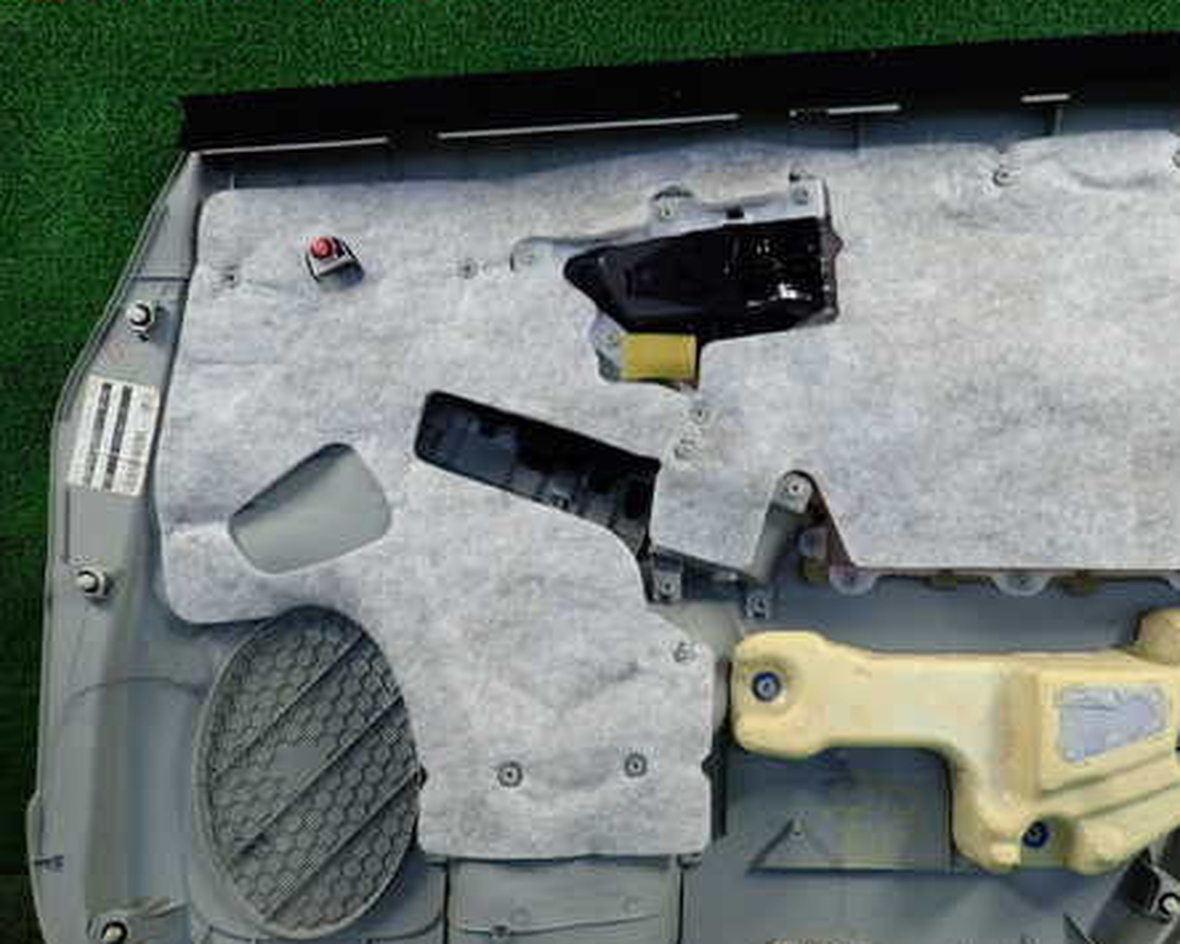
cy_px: 537
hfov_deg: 53.7
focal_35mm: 33
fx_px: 1152
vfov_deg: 44.4
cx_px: 734
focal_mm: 4.5
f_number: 2
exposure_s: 1/125
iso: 640
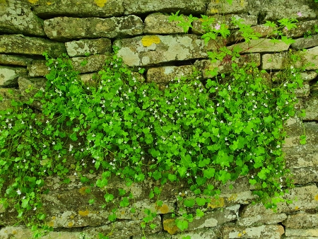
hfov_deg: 67.3
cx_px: 159
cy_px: 120
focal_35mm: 26
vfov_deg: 53.1
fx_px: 239
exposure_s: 1/50
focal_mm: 4.32
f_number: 2.4
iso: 200
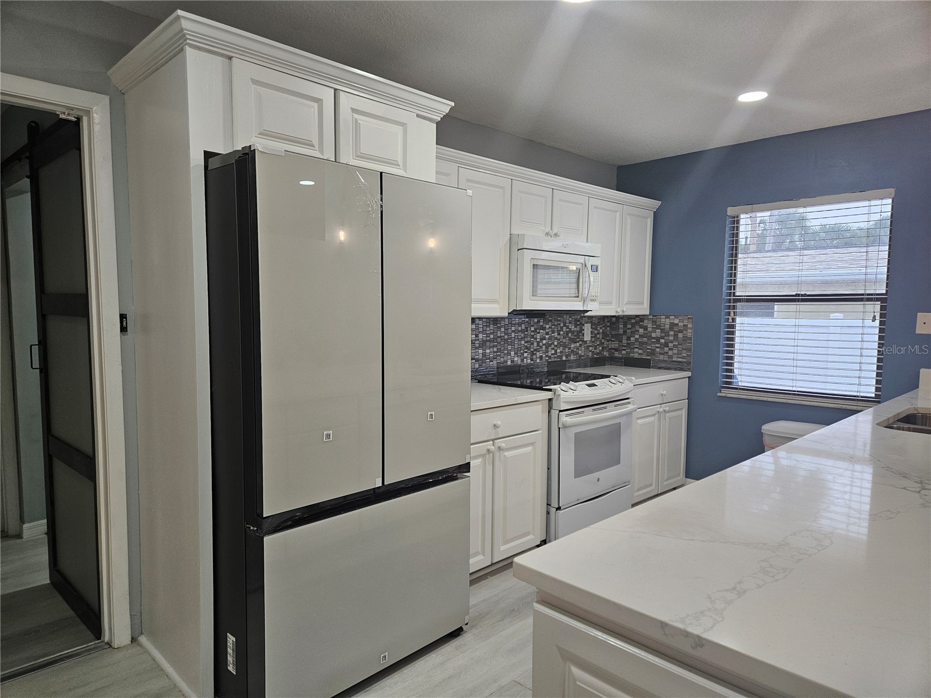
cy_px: 349
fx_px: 619
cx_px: 466
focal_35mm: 23
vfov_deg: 58.9
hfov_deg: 73.9
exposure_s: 1/120
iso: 125
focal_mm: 5.4
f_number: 1.8
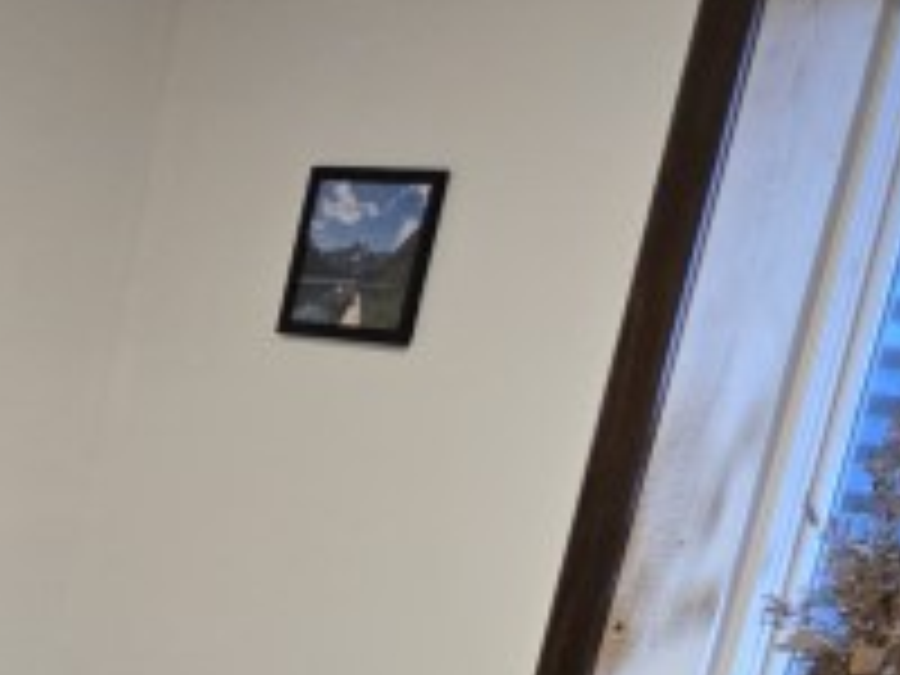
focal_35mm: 118
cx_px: -720
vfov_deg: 11.0
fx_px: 3068
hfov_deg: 14.6
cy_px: 1480
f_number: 1.7
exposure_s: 1/120
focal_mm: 6.3
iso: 400
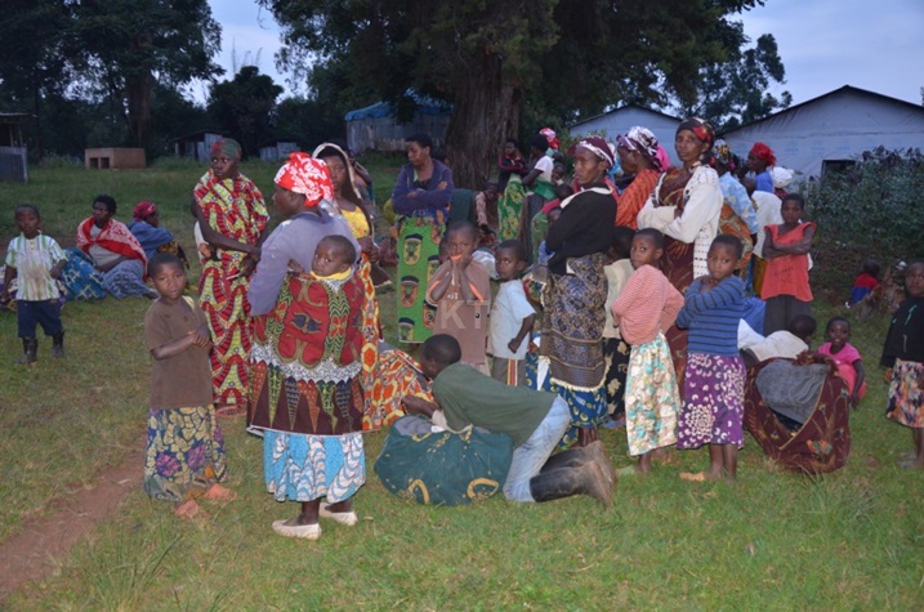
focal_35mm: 33
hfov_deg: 57.3
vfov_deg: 39.8
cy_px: 306
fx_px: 845
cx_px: 462
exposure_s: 1/60
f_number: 3.8
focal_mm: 22
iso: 800
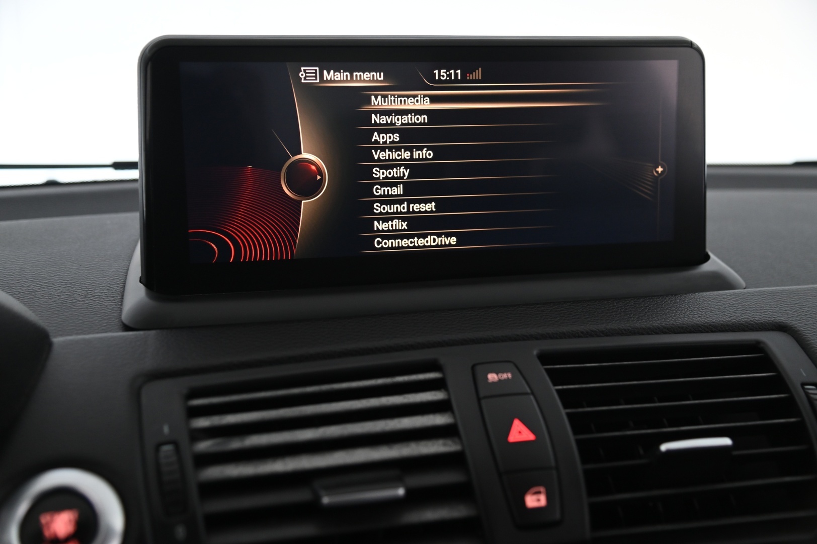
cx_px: 408
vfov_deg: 28.0
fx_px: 1088
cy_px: 272
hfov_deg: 41.1
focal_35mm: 48
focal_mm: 48
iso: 2000
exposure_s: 1/40
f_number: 4
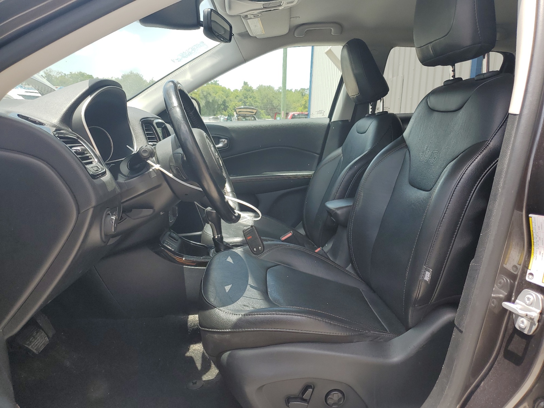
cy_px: 204
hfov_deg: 67.3
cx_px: 272
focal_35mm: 26
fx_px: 409
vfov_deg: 53.1
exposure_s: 1/714
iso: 50
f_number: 1.5
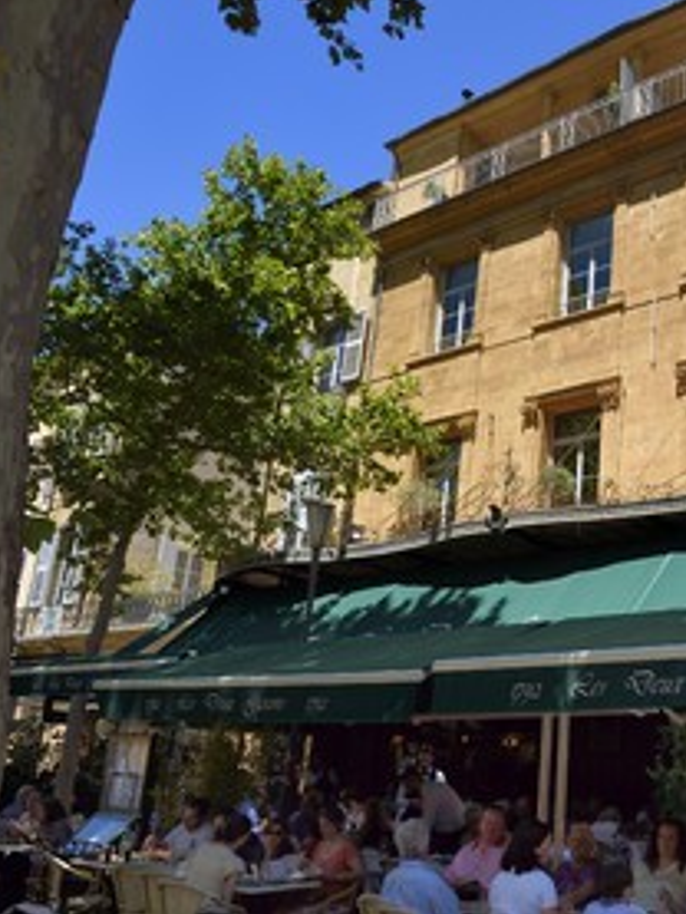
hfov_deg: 37.3
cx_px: 653
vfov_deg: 52.6
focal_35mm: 35
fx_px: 924
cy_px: 455
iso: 200
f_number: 11
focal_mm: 24
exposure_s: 1/250
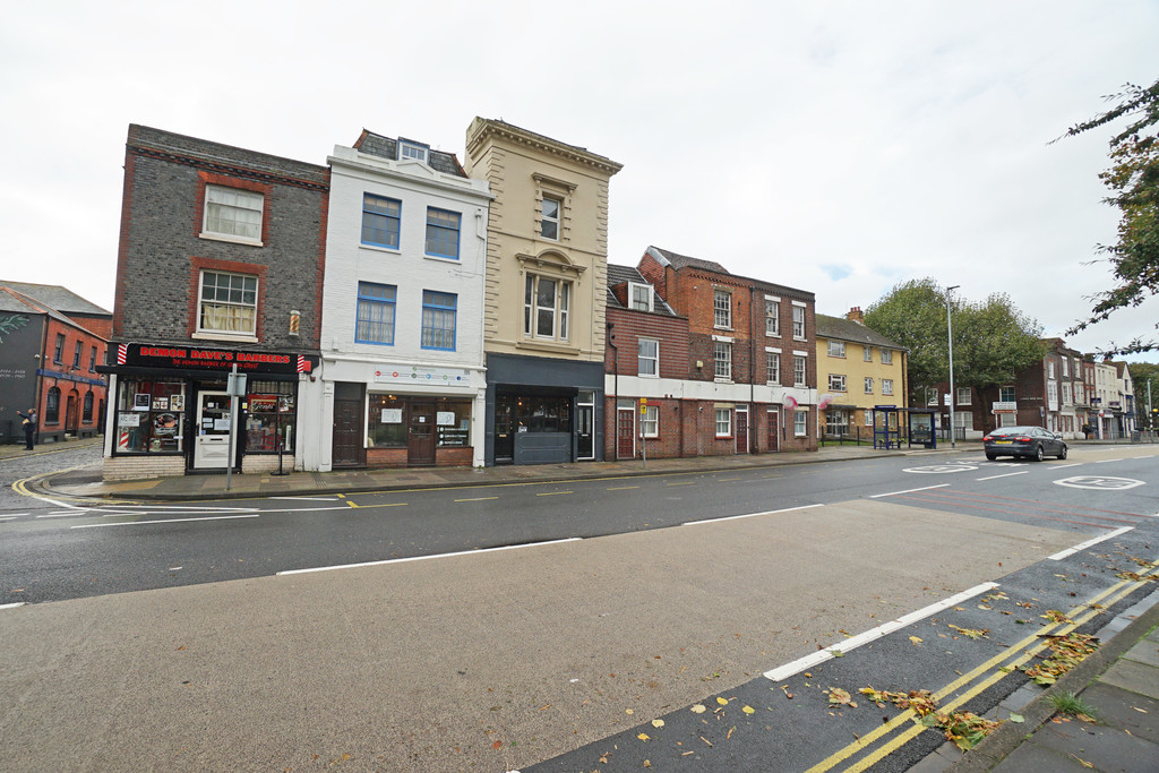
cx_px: 580
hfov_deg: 100.4
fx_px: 483
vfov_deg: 77.3
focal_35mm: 15
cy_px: 386
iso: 100
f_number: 8
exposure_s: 1/125
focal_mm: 10
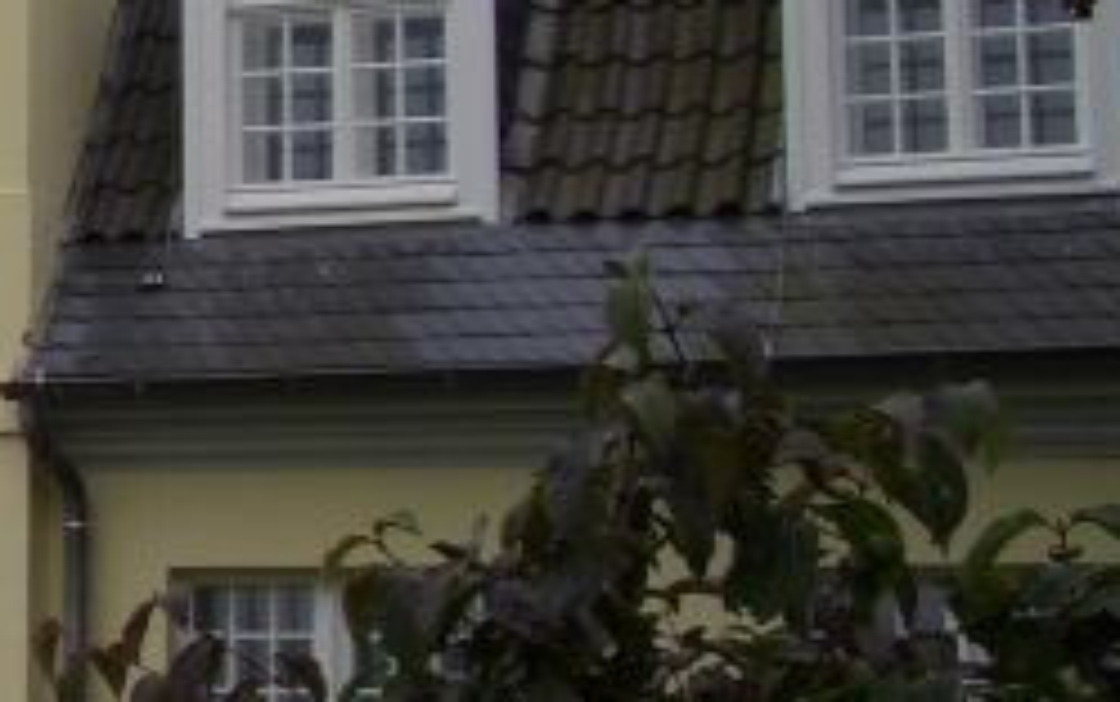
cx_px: -585
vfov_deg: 11.0
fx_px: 3635
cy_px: 162
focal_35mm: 119
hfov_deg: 16.0
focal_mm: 5.8
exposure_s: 1/160
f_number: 4.3
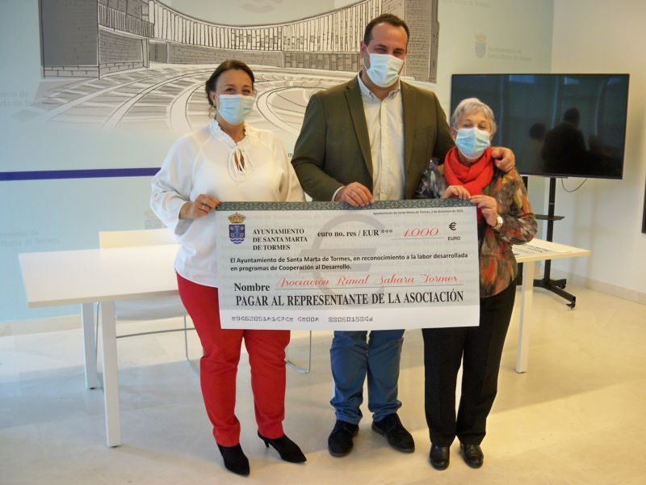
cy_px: 242
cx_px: 323
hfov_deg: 50.1
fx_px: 690
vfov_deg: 38.7
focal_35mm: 37
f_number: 3.1
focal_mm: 7.9
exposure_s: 1/30
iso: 100
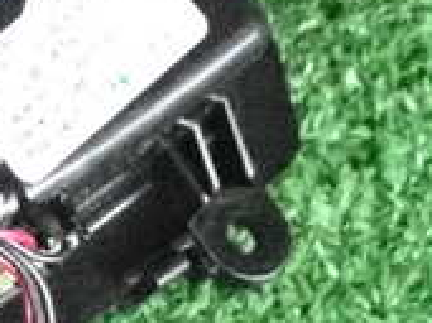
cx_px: -230
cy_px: 45
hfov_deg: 7.8
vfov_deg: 6.0
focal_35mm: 249
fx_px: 3105
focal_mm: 12.73
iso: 12800
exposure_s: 1/125
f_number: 3.9
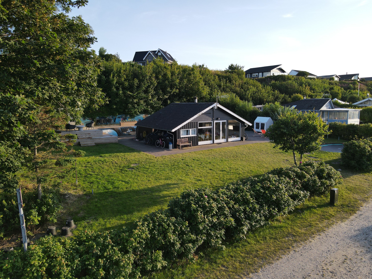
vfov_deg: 56.8
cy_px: 140
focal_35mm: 24
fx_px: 258
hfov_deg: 71.6
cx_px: 186
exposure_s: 1/200
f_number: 2.8
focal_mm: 4.5
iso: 100
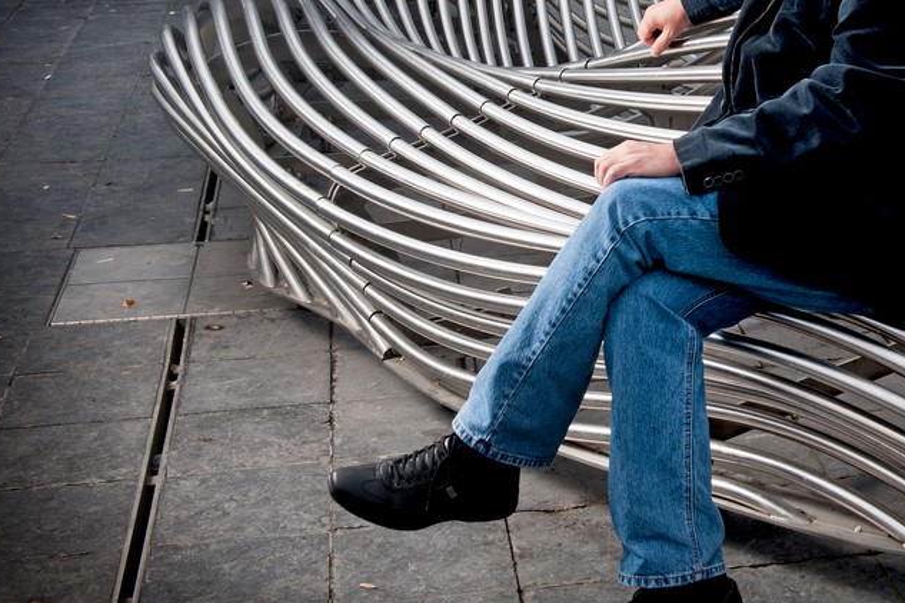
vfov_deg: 18.1
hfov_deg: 26.2
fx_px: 1885
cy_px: 138
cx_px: 785
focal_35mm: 75
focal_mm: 38
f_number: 7.1
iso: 250
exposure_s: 1/250
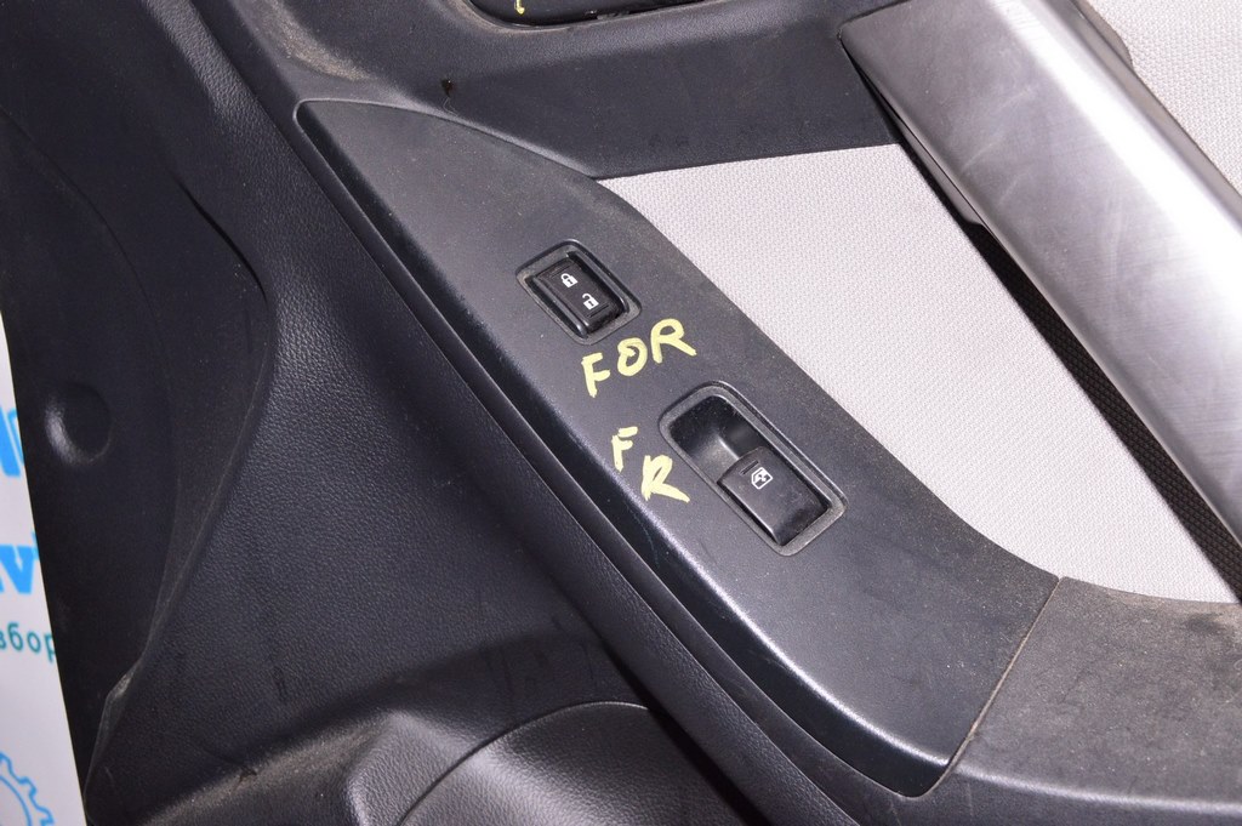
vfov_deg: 33.0
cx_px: 621
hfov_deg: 48.0
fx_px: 1396
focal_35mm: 40
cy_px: 413
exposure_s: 1/200
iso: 1600
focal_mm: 27
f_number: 8
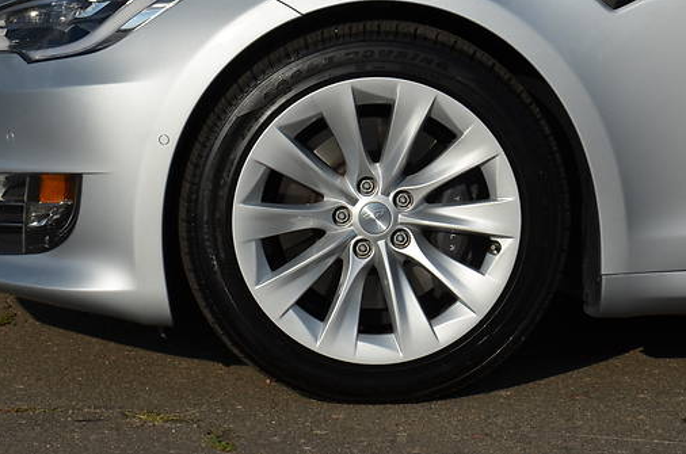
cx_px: 298
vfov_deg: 8.2
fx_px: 3156
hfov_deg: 12.4
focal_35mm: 166
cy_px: 96
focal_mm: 70
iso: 100
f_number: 10
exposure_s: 1/400
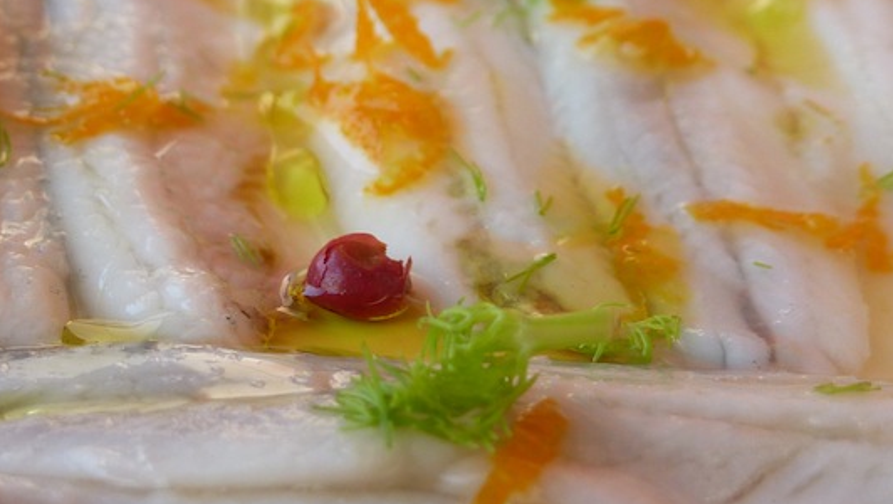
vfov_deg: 13.8
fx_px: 2085
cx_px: 346
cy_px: 269
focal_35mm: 88
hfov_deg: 24.1
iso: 80
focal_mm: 6.9
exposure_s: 1/80
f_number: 3.7
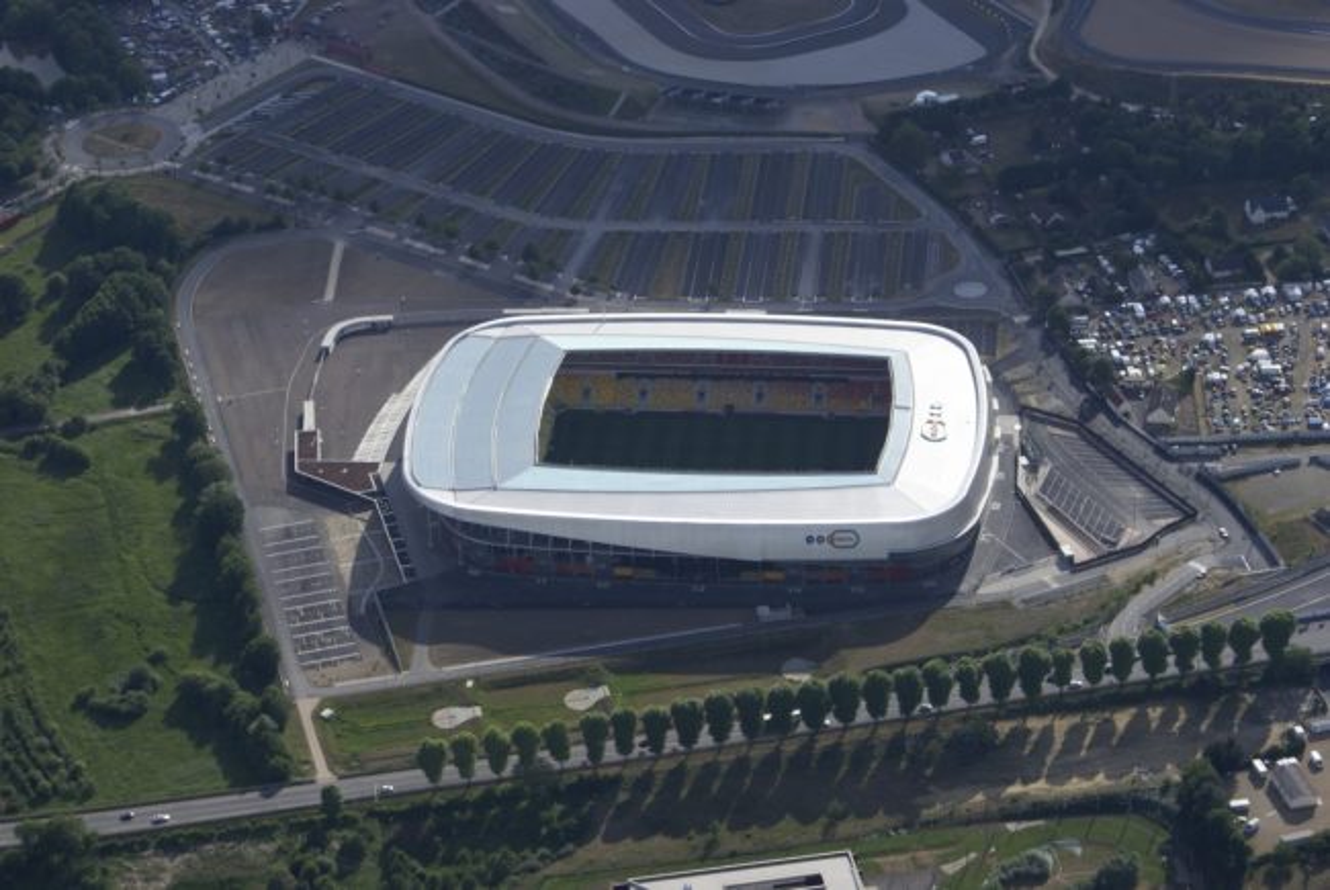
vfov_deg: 13.1
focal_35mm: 105
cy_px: 445
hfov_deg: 19.4
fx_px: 3883
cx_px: 665
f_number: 9
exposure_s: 1/500
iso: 200
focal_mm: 70
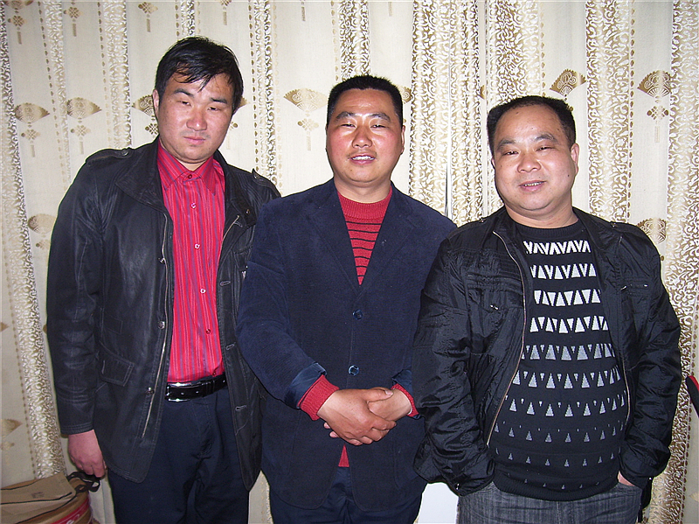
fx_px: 686
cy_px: 262
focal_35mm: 34
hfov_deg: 54.0
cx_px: 350
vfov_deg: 41.8
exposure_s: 1/60
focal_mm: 5.6
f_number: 2.7
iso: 80
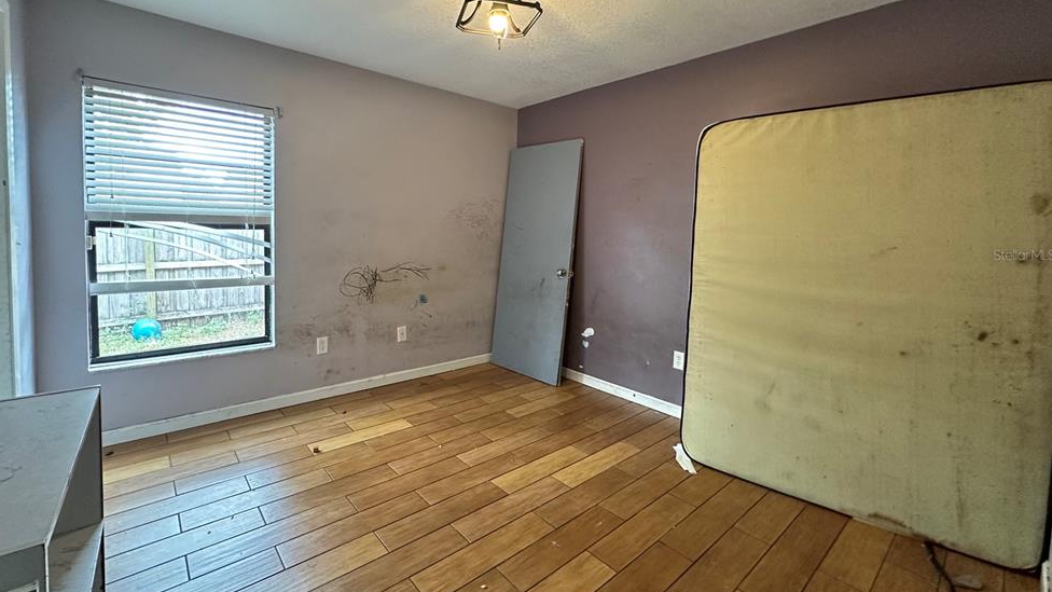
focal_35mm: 16
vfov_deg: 66.8
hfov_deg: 99.3
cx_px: 507
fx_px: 446
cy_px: 254
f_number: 2.2
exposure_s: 1/60
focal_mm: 2.22
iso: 320
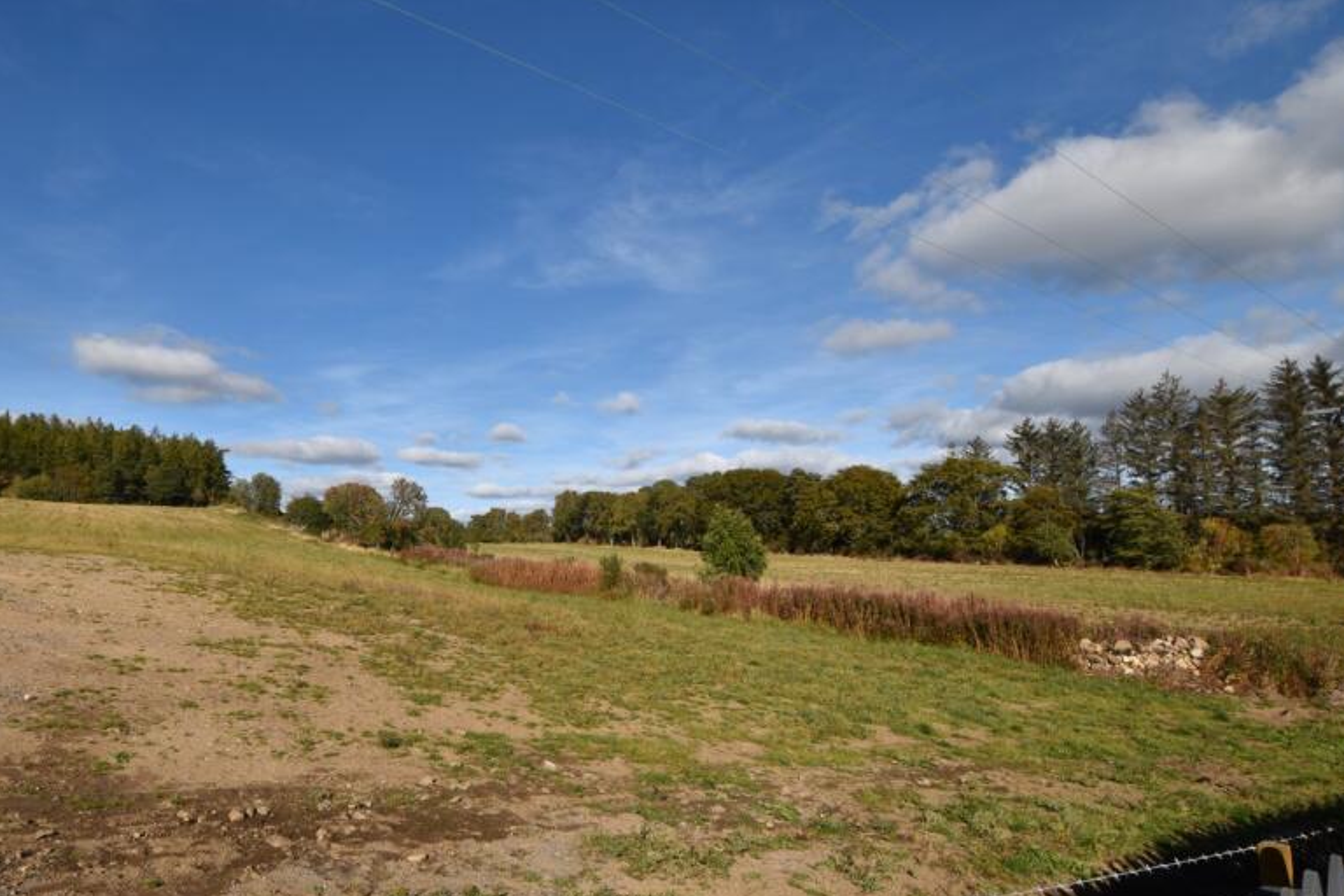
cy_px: 496
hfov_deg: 83.5
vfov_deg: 61.8
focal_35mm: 20
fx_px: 747
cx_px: 583
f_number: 11
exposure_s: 1/200
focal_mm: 10
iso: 100
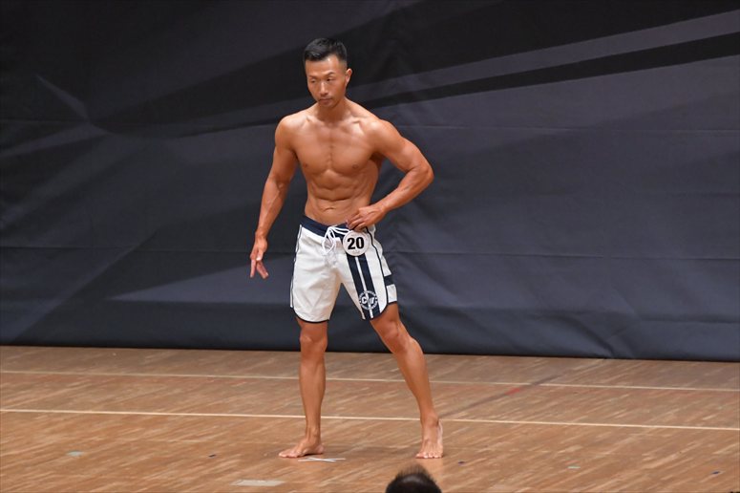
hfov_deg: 6.9
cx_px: 370
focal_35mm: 300
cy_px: 246
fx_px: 6164
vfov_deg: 4.6
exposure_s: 1/400
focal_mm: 200
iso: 6400
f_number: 5.6
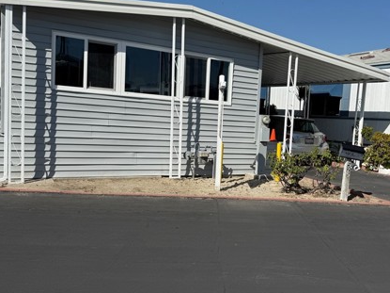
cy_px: 156
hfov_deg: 49.4
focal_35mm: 37
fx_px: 417
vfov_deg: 38.6
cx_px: 255
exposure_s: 1/8130
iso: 80
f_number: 1.78
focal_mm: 6.76
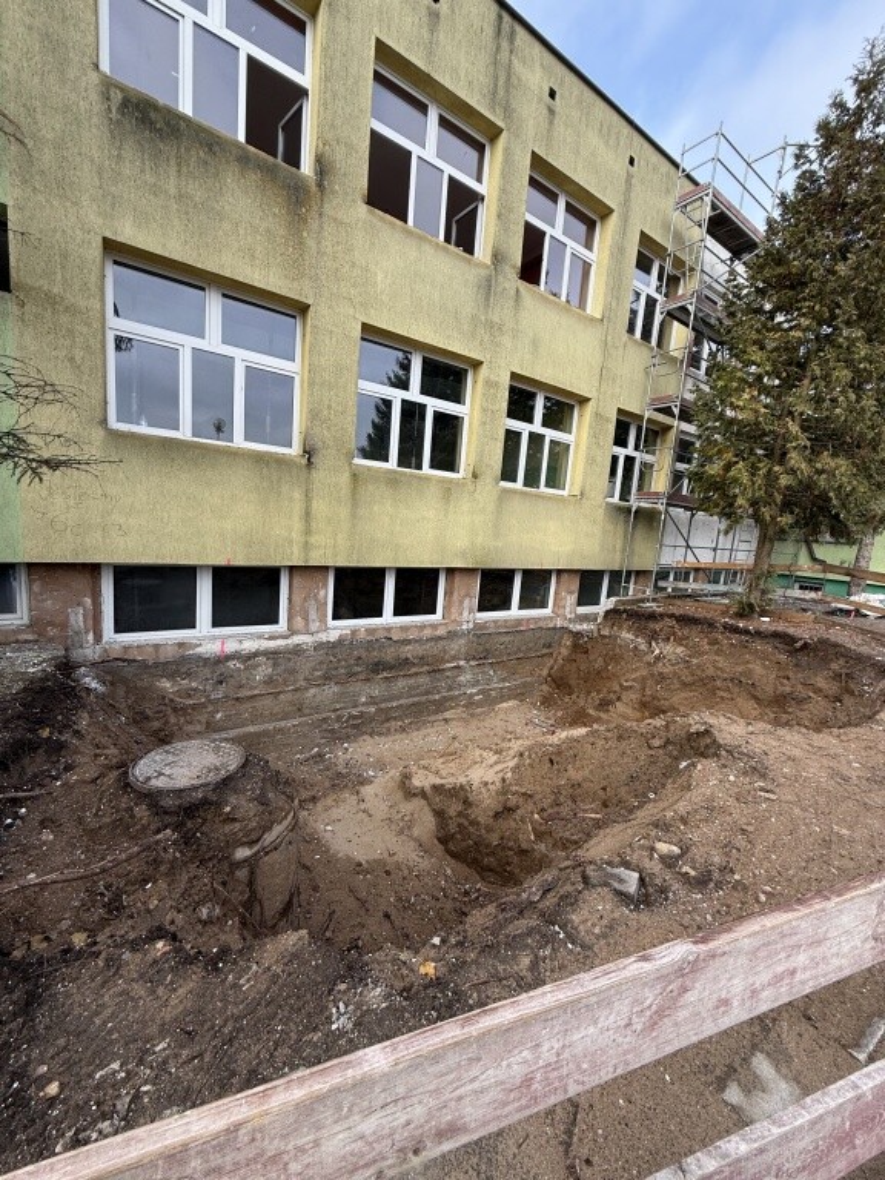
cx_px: 442
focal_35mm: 14
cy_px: 590
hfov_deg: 85.7
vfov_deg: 102.1
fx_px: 477
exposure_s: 1/291
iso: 50
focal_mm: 2.22
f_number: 2.2
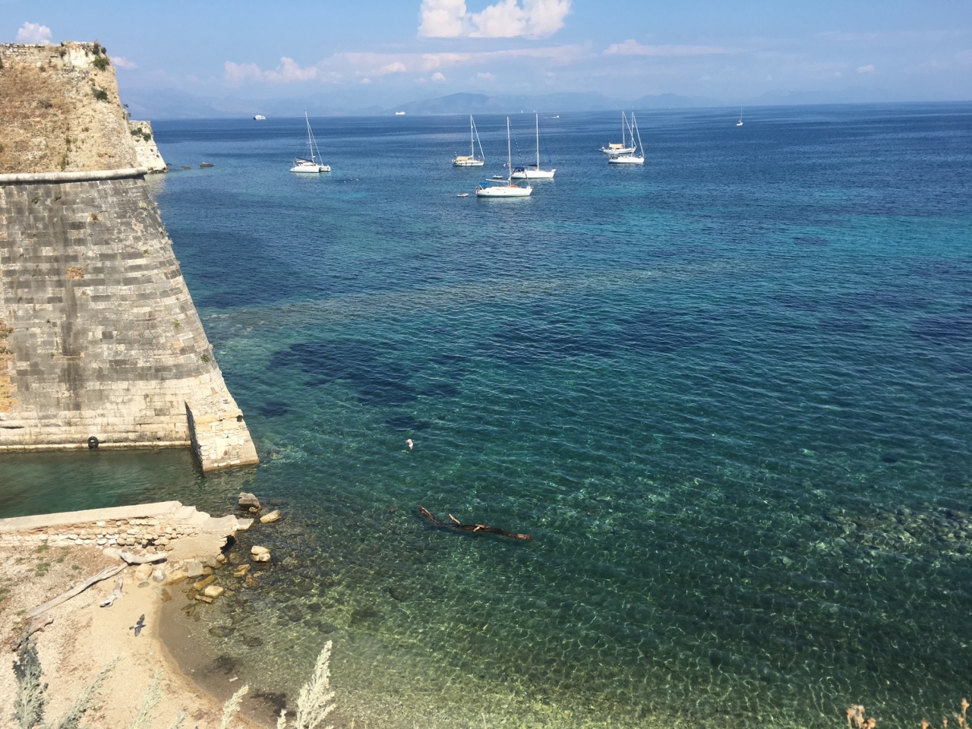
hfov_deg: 61.7
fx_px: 814
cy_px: 364
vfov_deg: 48.2
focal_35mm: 29
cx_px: 486
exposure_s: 1/1451
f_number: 2.2
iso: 25
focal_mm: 4.15
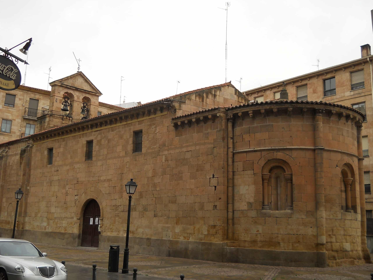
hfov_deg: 45.8
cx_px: 186
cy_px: 140
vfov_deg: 35.1
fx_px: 442
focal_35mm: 41
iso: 80
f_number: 3.1
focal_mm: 6.72
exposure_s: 1/200
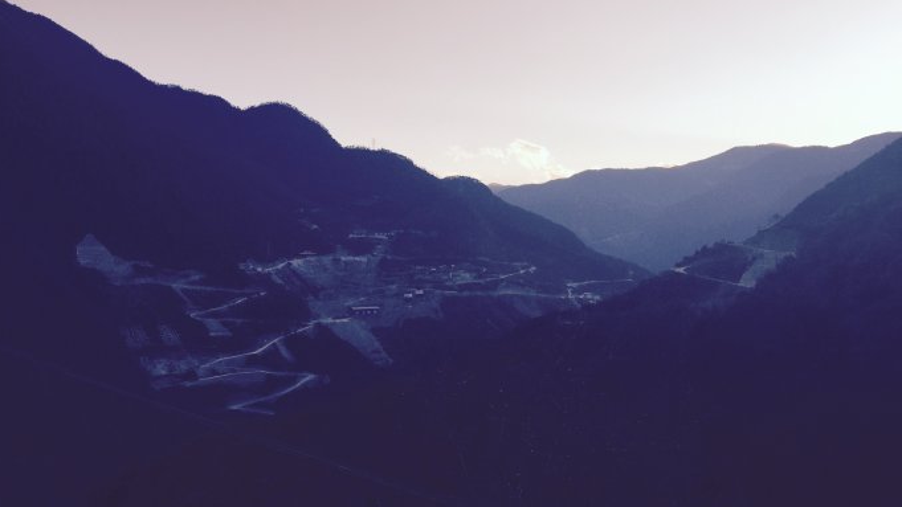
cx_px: 448
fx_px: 765
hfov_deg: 61.0
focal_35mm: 32
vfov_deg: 36.7
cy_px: 247
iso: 32
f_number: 2.2
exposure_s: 1/732
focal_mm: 4.15
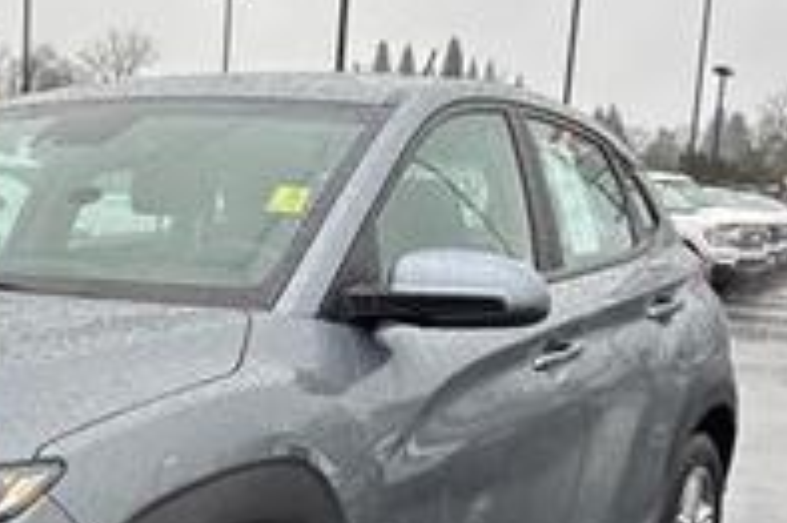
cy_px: 475
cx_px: -12
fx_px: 1398
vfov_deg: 20.7
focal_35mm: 64
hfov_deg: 29.3
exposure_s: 1/227
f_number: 1.78
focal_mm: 6.76
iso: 64
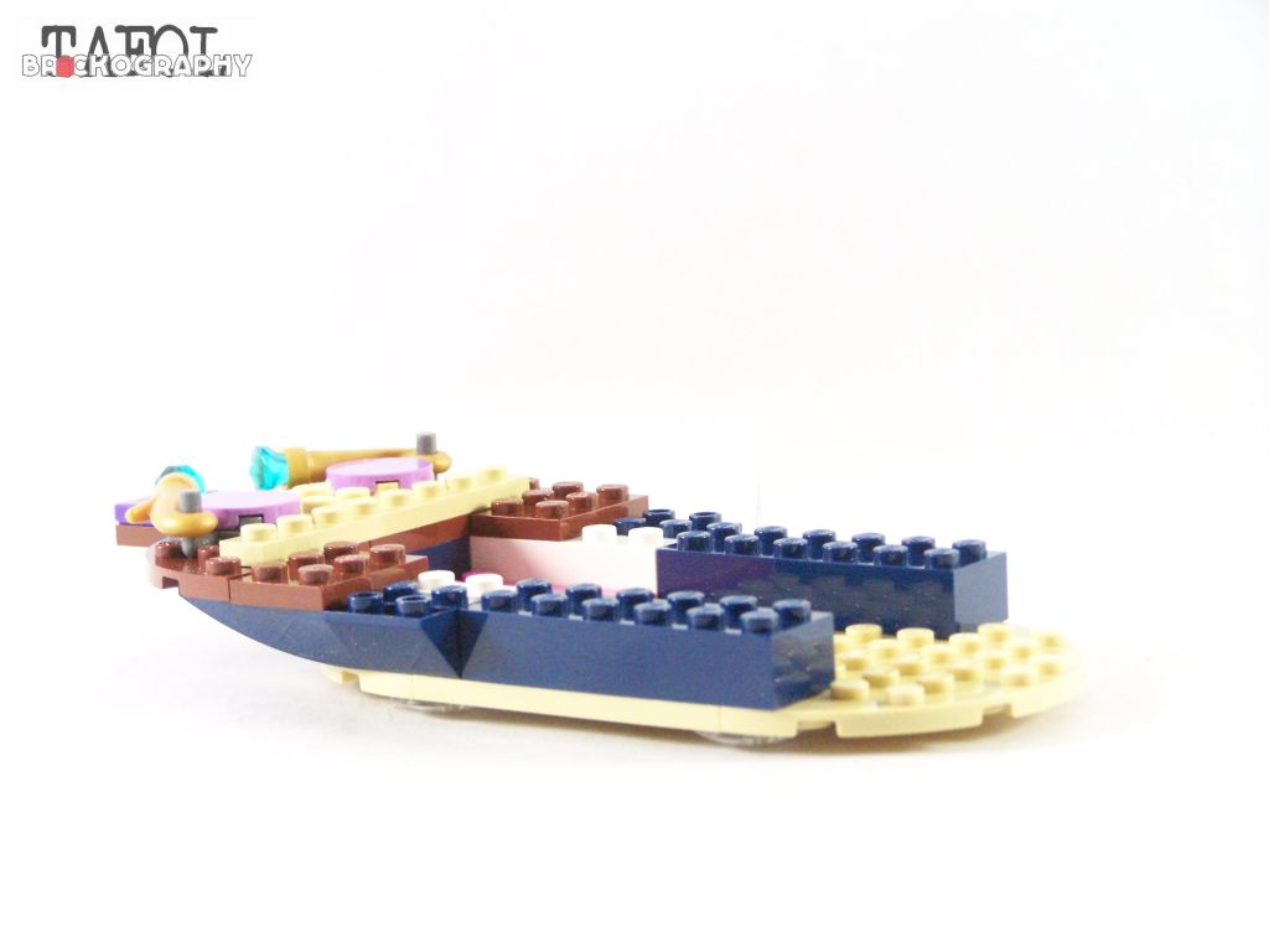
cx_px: 634
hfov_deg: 18.7
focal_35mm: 105
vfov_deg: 14.1
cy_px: 476
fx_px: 3849
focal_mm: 17.5
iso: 400
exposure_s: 1/60
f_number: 3.6
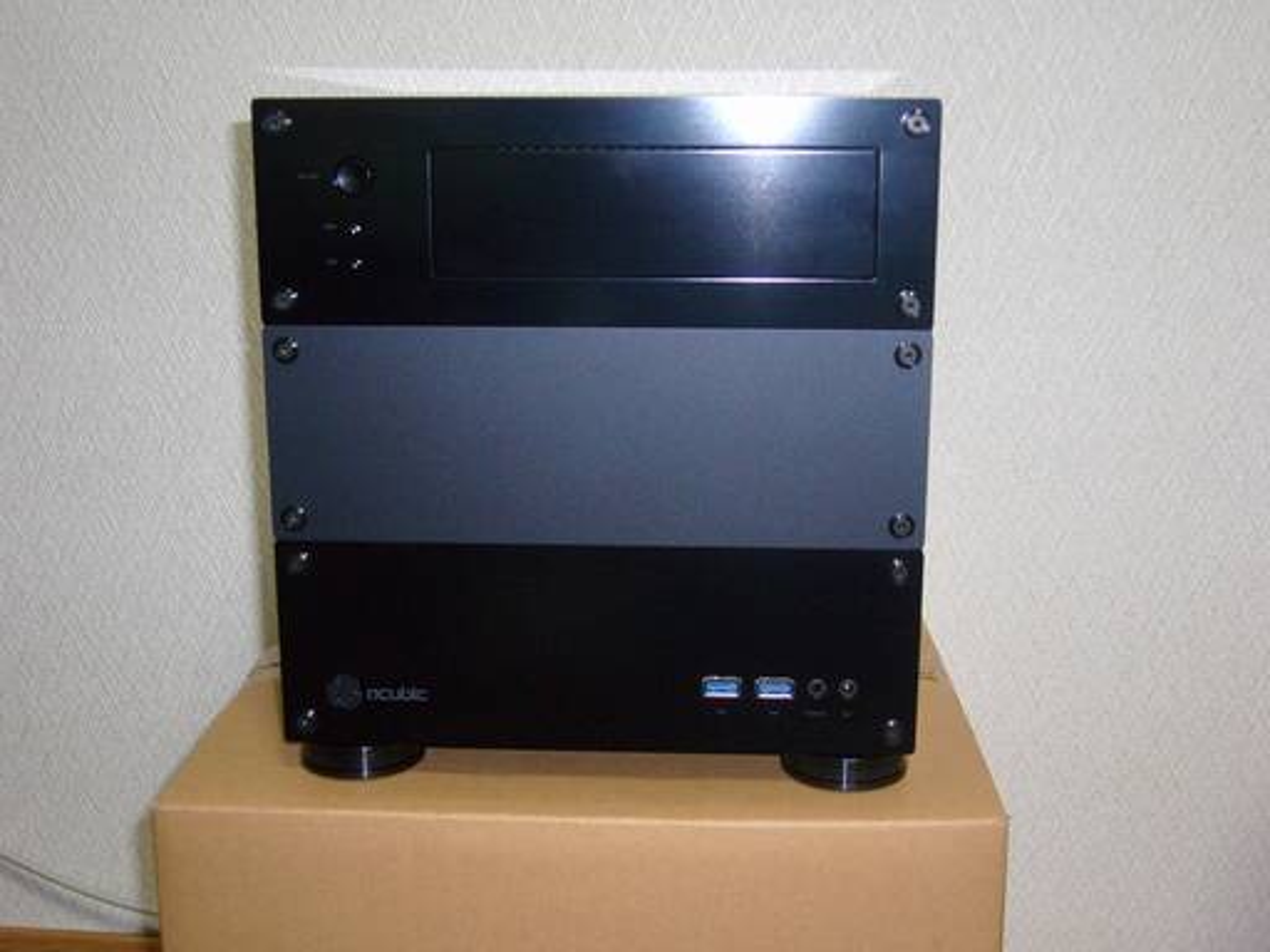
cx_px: 635
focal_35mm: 45
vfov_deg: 32.2
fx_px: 1651
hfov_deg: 42.1
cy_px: 476
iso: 125
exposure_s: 1/8
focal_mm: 7.5
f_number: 3.2
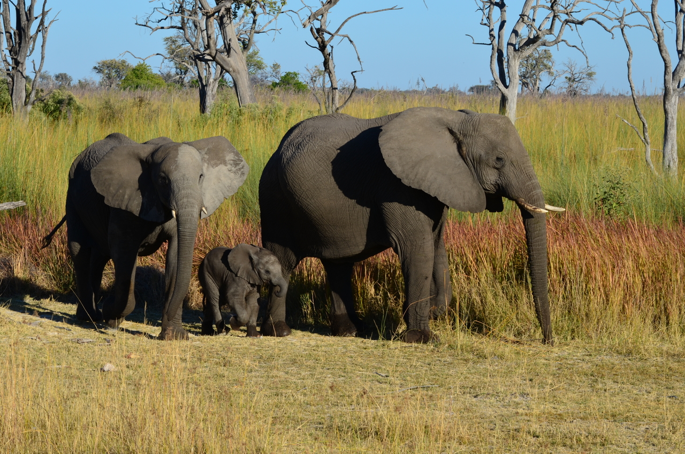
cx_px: 342
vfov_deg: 9.1
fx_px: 2848
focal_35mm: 150
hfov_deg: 13.7
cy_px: 227
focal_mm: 100
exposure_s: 1/125
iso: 100
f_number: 11
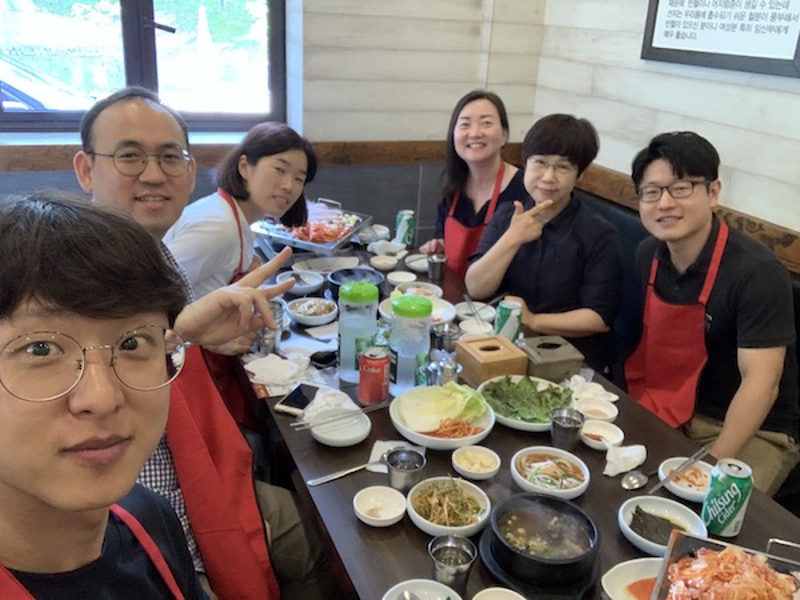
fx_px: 740
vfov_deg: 44.2
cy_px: 300
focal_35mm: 32
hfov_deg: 56.8
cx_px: 400
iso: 320
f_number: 2.2
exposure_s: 1/40
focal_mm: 2.87
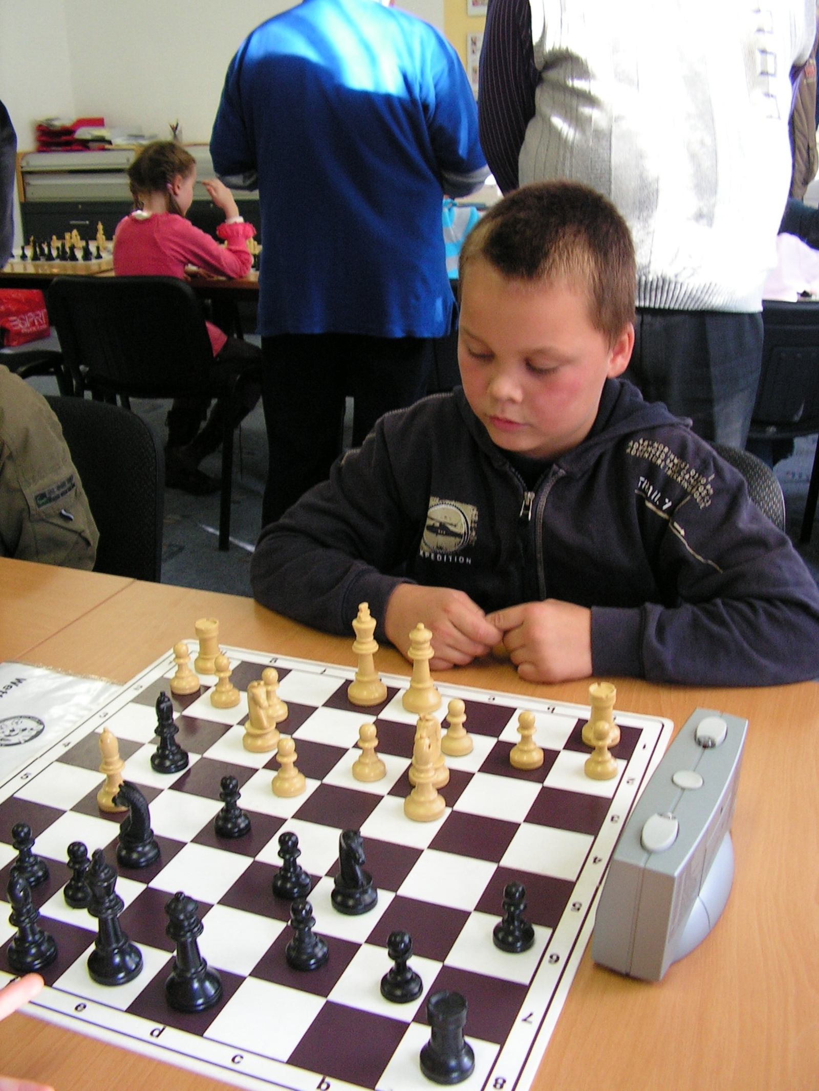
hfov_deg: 39.7
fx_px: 1136
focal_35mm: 36
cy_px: 546
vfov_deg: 51.4
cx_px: 410
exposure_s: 1/40
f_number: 3.2
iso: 160
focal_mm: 6
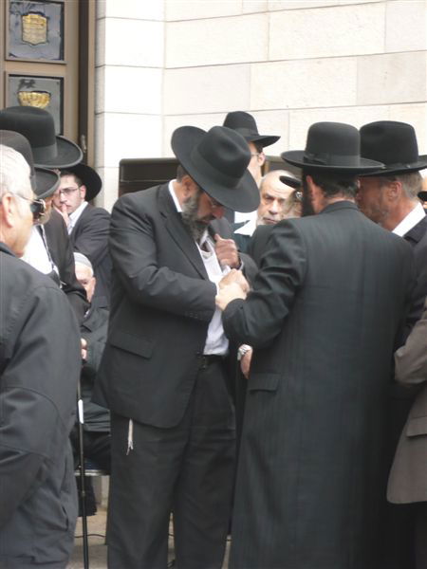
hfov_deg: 14.1
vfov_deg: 18.7
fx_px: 1727
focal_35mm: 105
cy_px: 284
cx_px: 214
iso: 125
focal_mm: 17.4
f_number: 5
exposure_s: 1/30
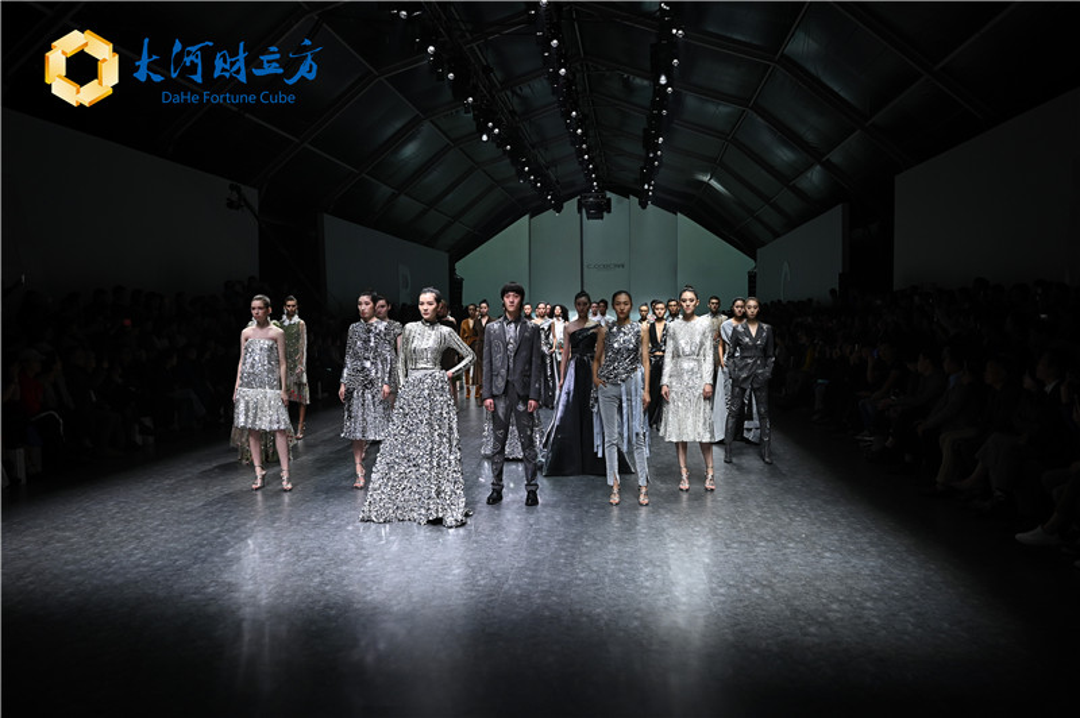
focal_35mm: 29
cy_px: 359
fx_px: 869
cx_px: 540
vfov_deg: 44.9
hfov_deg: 63.7
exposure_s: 1/250
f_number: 3.5
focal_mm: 29
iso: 800
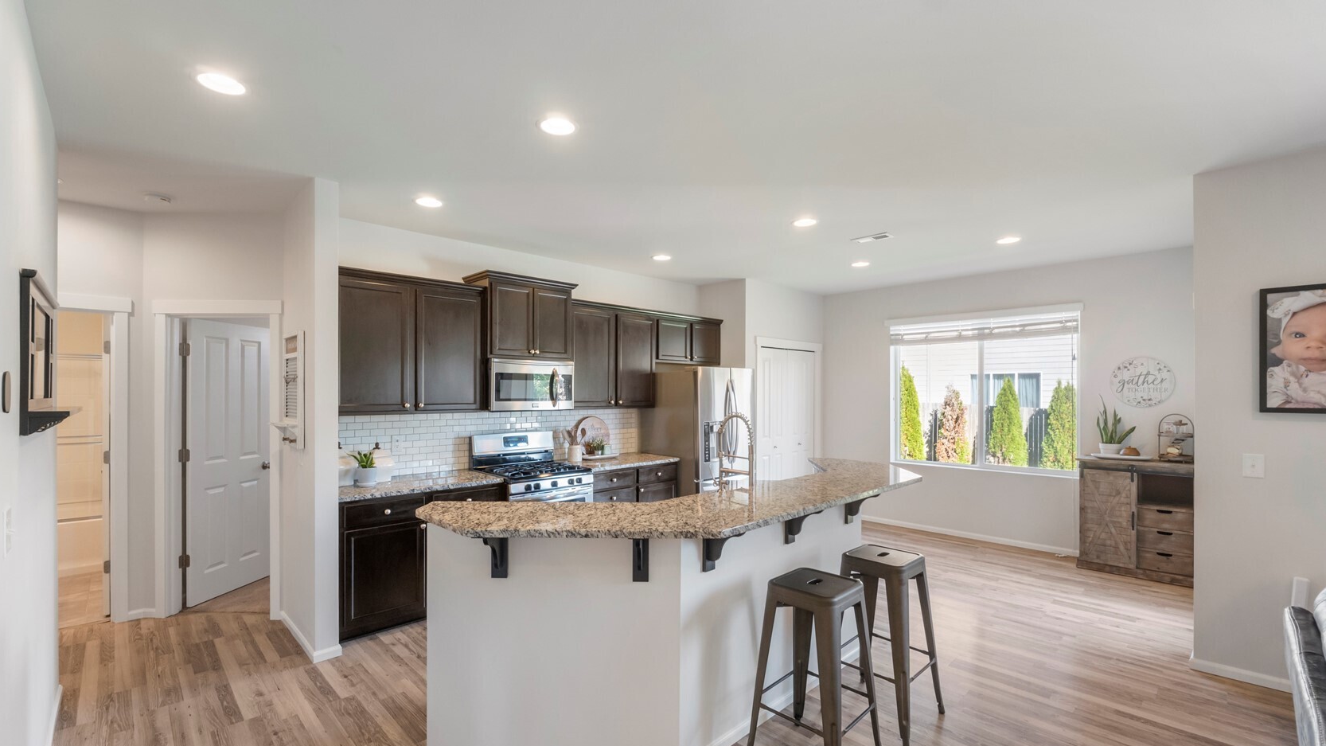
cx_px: 665
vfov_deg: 67.1
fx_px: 563
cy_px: 387
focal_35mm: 16
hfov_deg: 99.4
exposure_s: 1/60
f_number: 8
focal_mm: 10
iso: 800
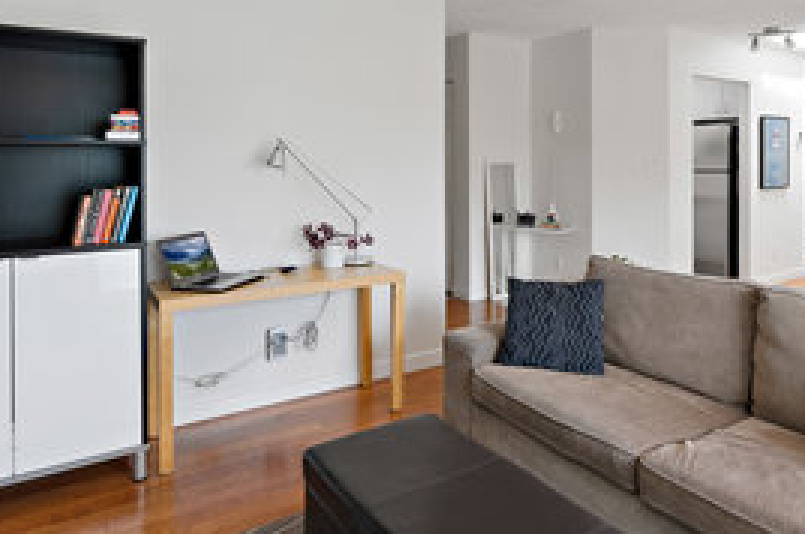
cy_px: 159
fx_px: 581
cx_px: 488
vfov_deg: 48.2
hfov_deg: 68.7
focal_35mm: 26
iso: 320
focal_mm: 16
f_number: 7.1
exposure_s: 1/20
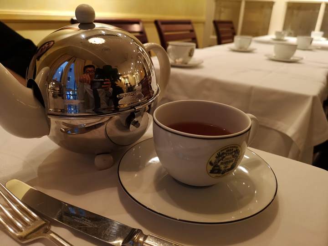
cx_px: 164
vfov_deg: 51.4
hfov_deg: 65.3
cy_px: 123
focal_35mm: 27
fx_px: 256
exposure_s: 1/50
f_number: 1.8
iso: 160
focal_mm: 3.95
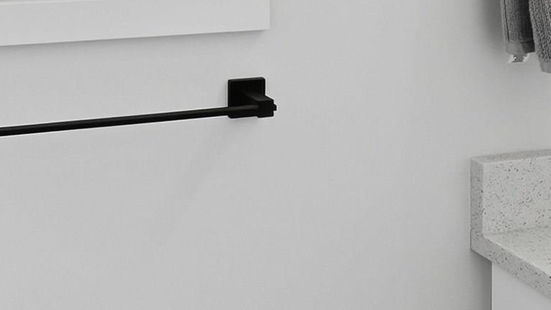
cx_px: 207
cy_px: -102
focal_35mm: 59
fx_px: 862
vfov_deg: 18.8
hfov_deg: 35.3
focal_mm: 14
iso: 100
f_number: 8
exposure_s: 1/200
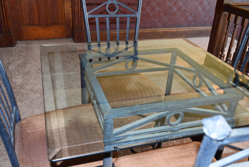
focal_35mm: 36
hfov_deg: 53.1
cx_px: 124
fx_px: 249
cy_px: 84
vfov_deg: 36.9
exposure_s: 1/100
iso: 800
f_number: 5
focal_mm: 24
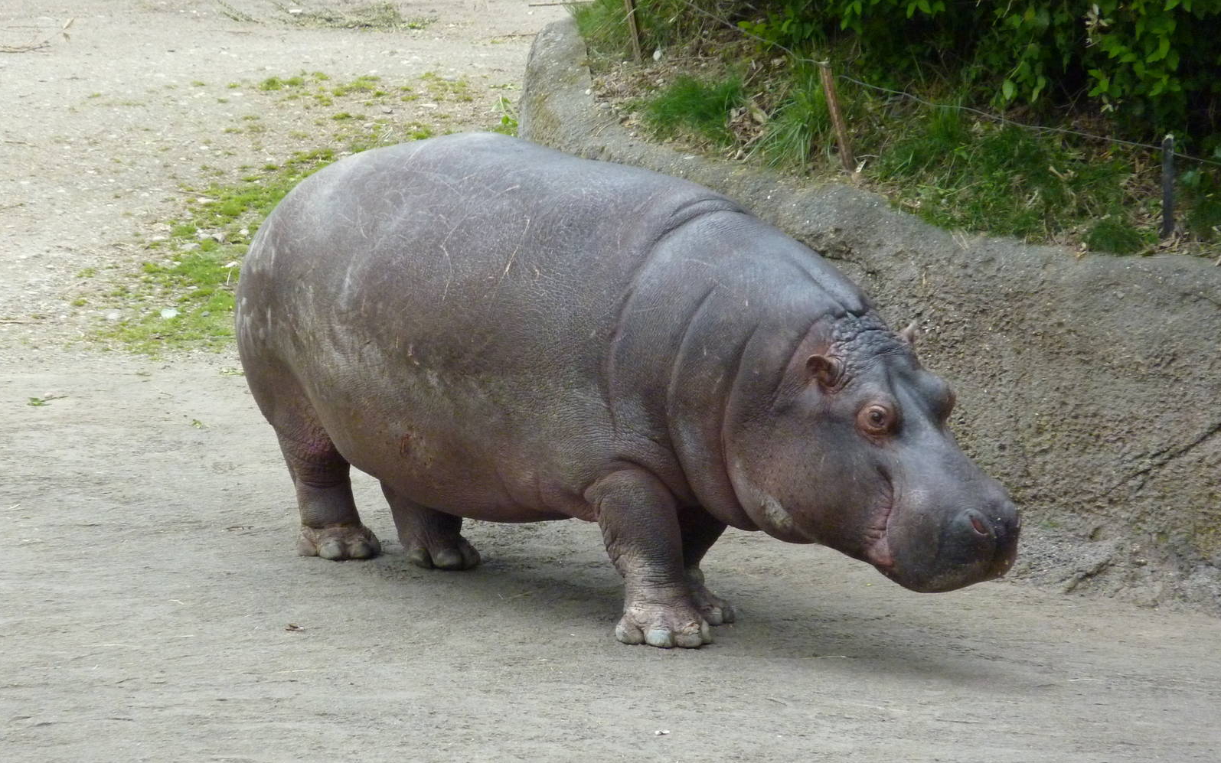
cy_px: 428
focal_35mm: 319
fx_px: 10615
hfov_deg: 6.6
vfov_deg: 4.1
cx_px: 609
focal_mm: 49.2
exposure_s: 1/320
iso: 400
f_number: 4.9
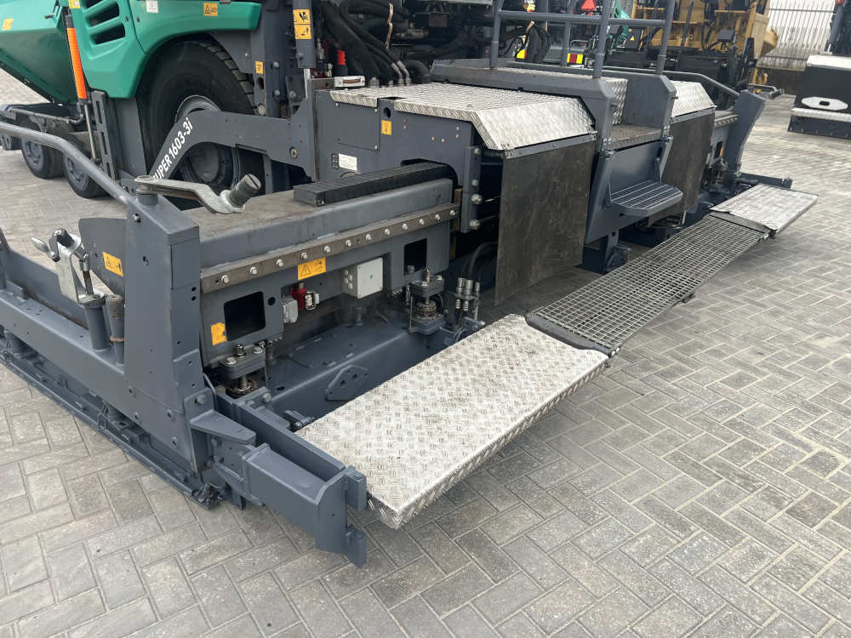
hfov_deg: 67.3
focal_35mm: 26
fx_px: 639
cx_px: 426
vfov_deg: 53.1
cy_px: 319
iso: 50
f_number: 1.5
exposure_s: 1/480
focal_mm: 5.7
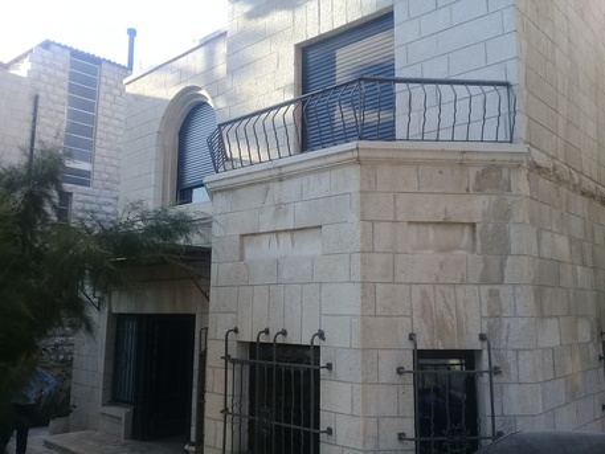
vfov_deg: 45.5
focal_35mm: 31
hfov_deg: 58.3
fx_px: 542
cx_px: 302
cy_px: 227
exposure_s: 1/286
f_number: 2.2
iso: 50
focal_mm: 3.3
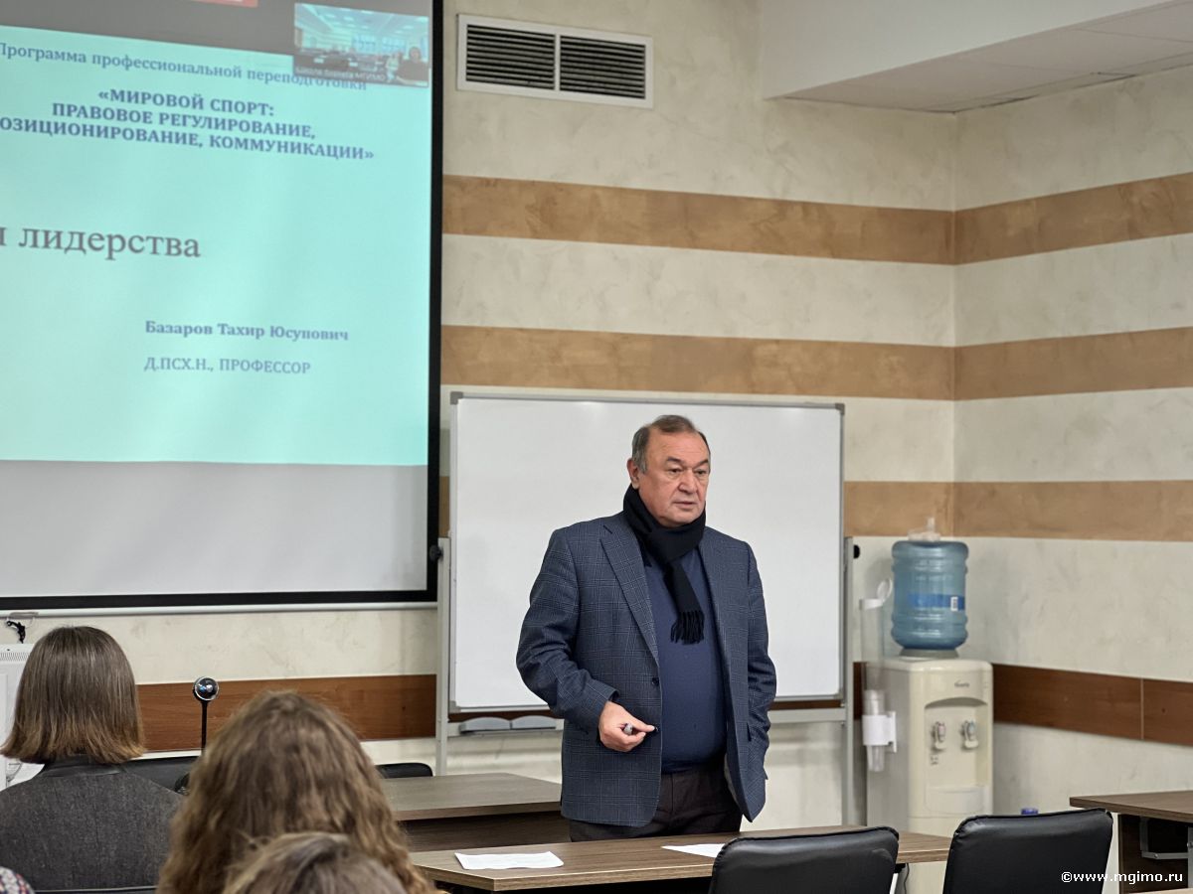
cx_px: 596
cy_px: 447
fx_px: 2654
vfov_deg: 19.1
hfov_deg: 25.3
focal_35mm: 77
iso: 200
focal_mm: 9
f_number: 2.8
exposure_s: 1/33
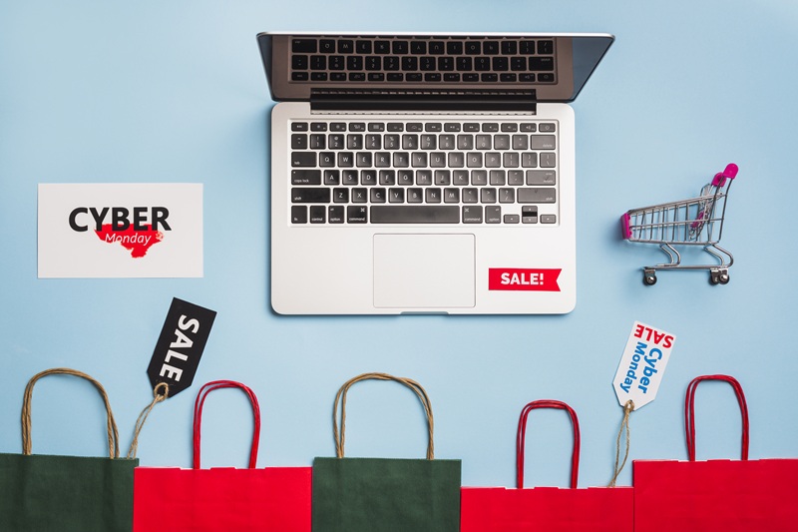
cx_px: 399
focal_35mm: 50
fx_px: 1108
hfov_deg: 39.6
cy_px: 266
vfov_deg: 27.0
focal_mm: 50
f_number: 6.3
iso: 125
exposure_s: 1/160
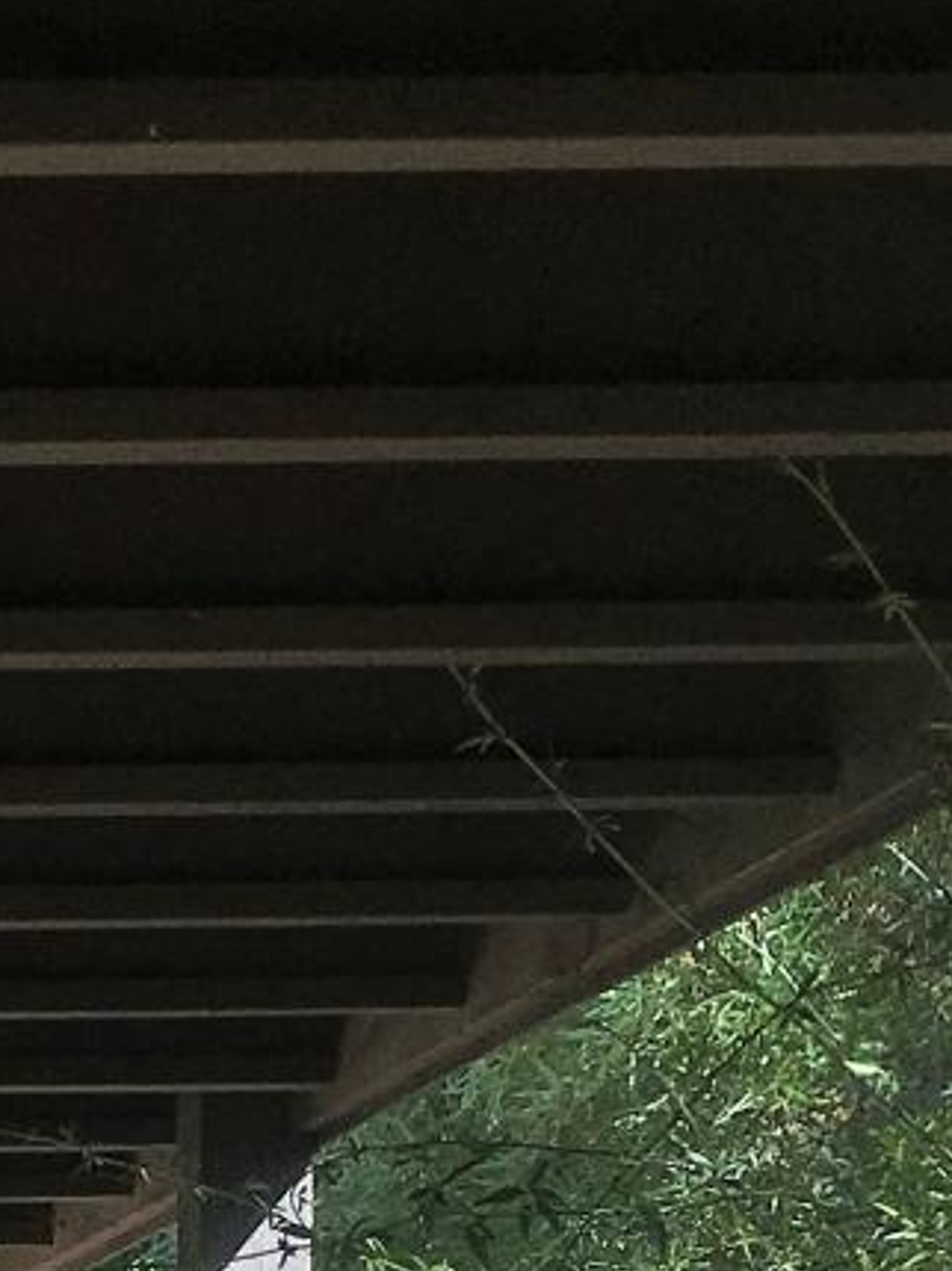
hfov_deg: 10.3
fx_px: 4955
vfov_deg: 13.3
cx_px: -779
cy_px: 2205
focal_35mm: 135
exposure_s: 1/444
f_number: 2.2
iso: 25
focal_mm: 4.15
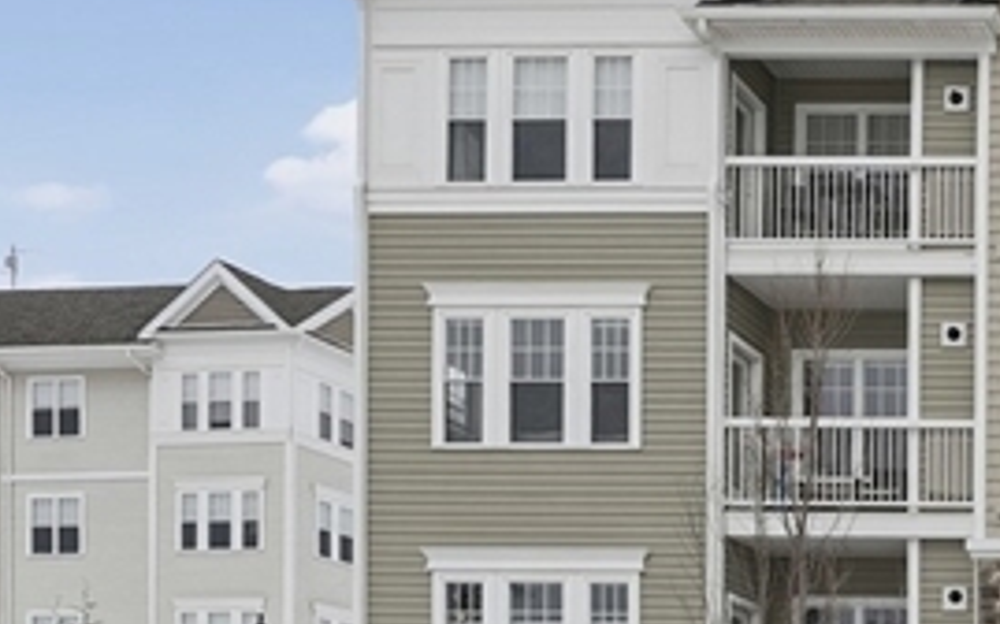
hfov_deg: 23.9
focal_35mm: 62
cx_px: 1602
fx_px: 1689
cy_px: 669
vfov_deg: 20.1
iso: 800
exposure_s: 1/3200
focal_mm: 16
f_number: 8
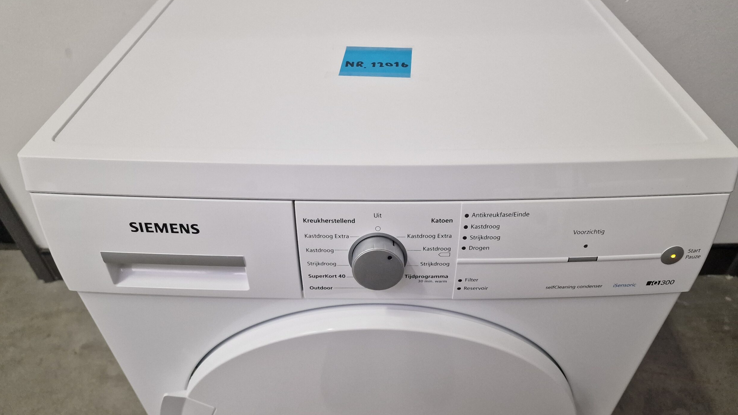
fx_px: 509
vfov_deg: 44.3
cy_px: 240
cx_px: 376
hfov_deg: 71.9
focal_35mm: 26
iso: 500
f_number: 1.8
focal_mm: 6.4
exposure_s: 1/100
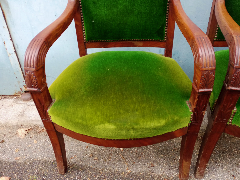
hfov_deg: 63.4
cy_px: 90
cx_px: 120
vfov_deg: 49.7
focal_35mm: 28
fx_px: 194
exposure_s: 1/100
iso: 225
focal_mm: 4.05
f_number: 1.8
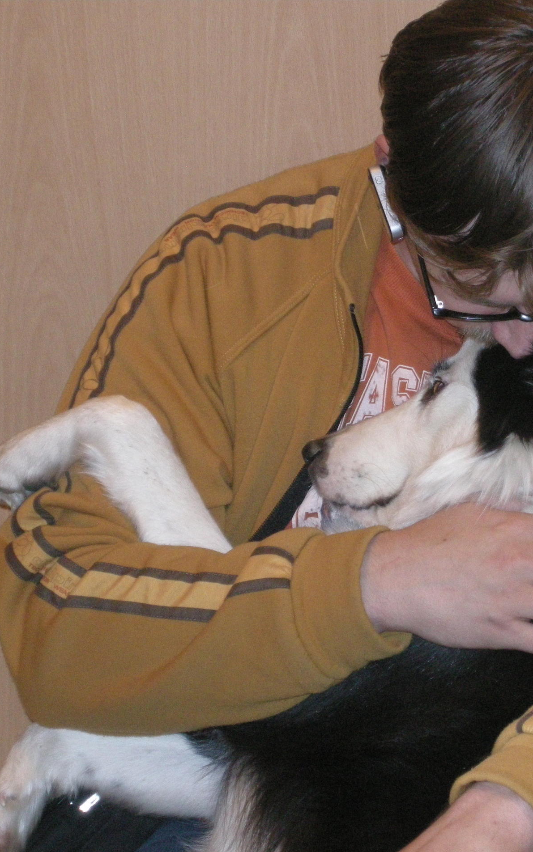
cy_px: 426
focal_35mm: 179
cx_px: 495
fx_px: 4159
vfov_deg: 11.7
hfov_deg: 7.3
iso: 400
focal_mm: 26.3
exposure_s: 1/8
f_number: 5.3
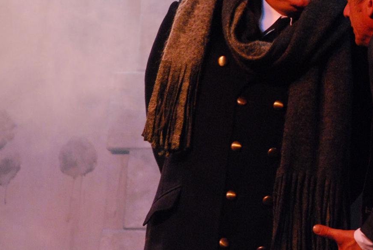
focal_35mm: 250
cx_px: 297
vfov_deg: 5.5
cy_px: 80
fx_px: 2596
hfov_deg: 8.2
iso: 1600
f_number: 5.6
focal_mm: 90
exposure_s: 1/15
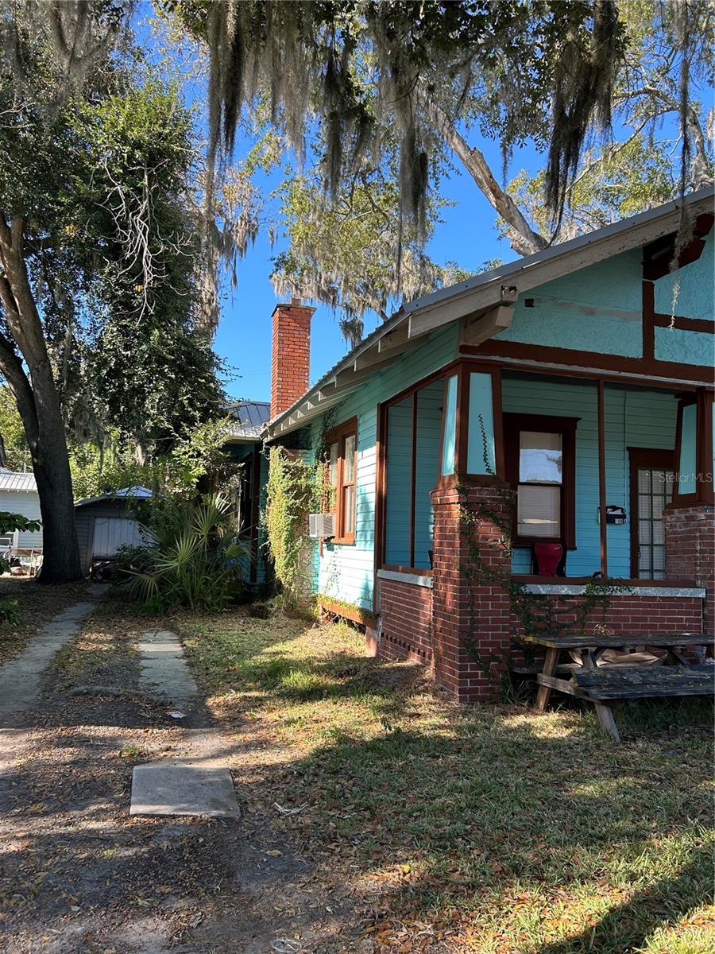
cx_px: 358
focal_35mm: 26
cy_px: 477
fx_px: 716
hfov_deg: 53.1
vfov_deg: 67.3
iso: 50
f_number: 1.5
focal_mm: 5.7
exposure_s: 1/632
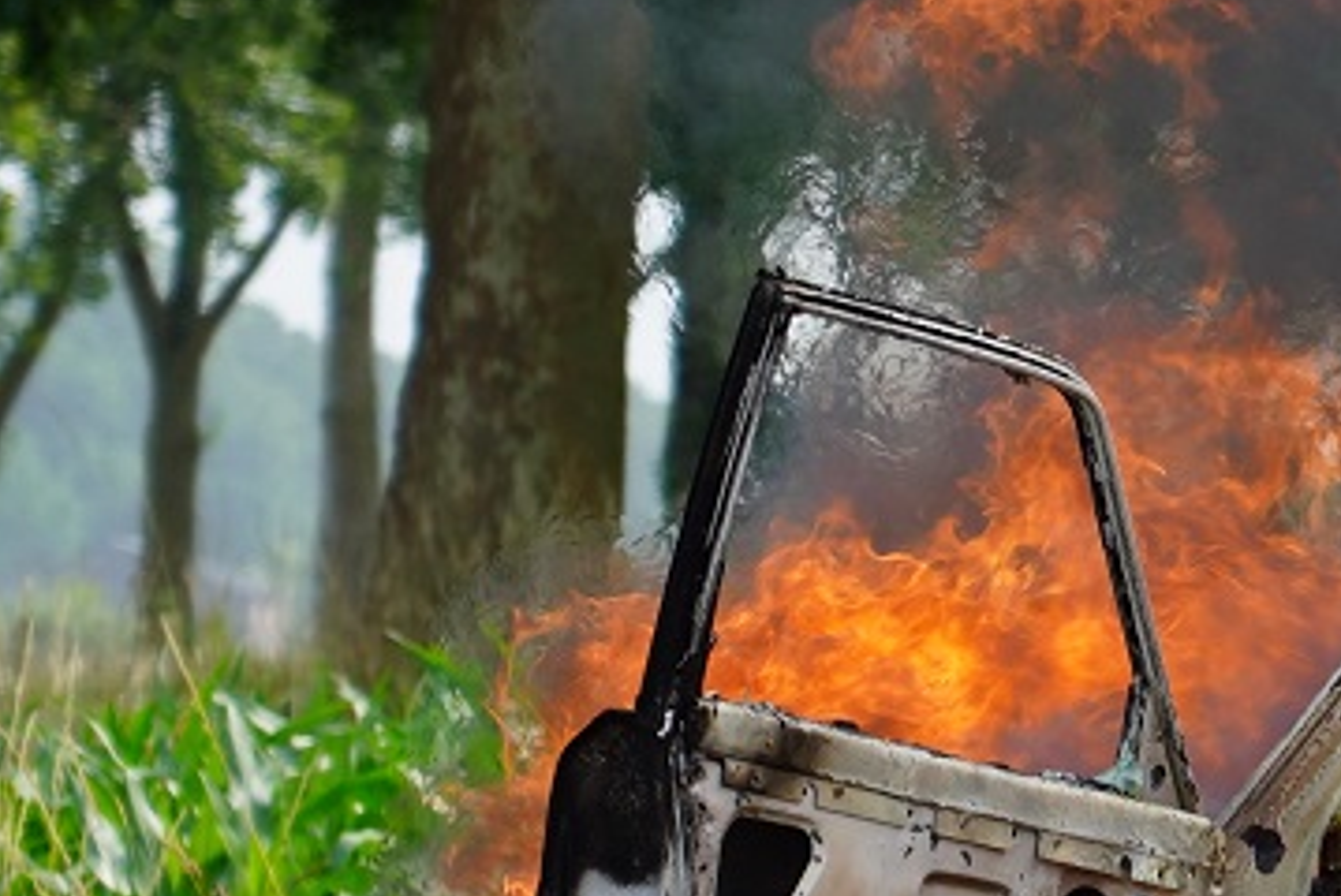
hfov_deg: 3.6
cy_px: 396
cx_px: 2686
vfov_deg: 2.5
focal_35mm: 561
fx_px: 20914
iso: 100
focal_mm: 105
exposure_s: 1/320
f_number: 5
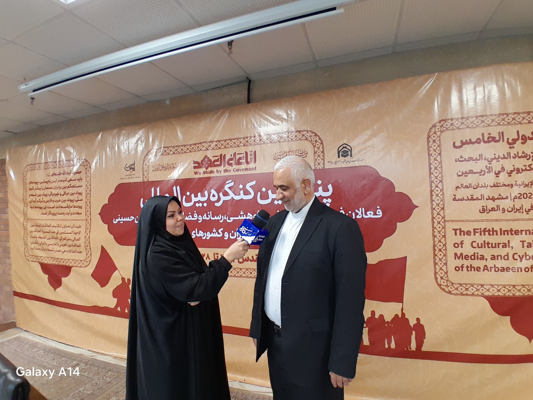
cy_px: 194
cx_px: 272
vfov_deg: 71.6
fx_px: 277
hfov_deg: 87.7
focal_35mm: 18
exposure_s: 1/50
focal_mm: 1.46
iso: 160
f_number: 2.2
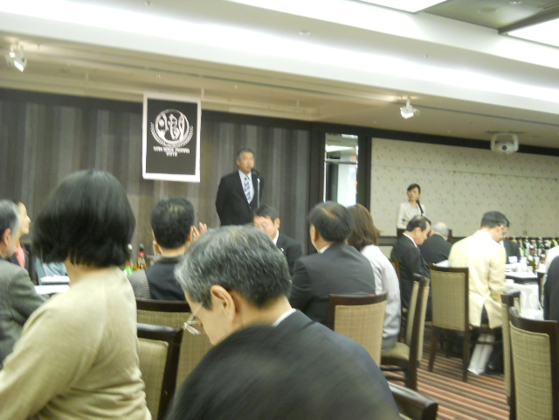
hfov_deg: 45.8
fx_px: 662
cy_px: 210
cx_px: 280
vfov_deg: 35.1
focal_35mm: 41
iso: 320
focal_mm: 6.72
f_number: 3.1
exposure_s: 1/30
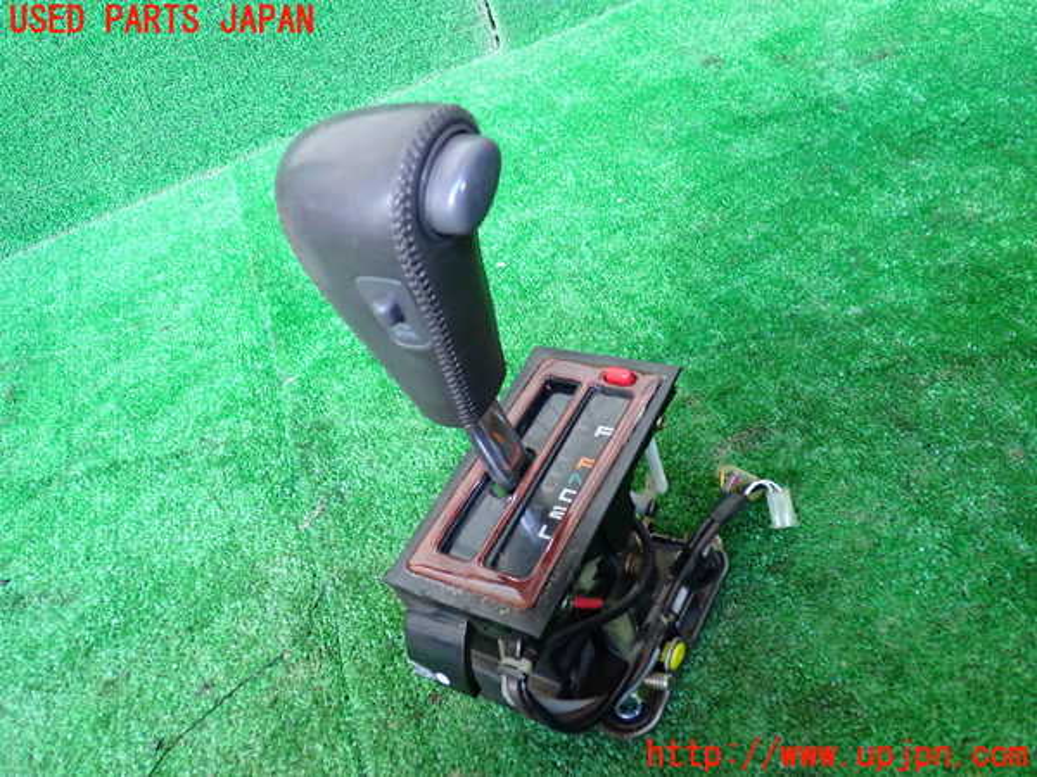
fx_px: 899
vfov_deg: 46.8
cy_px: 388
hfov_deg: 60.0
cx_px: 518
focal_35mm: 30
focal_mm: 5.4
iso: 500
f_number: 2.3
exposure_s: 1/50
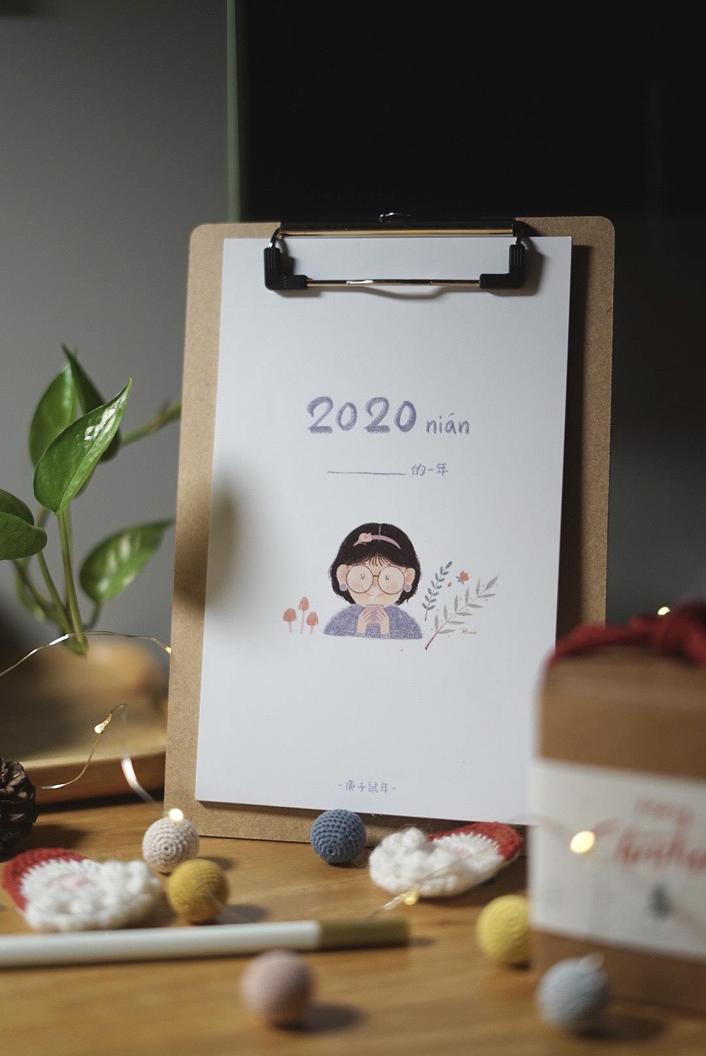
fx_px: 1468
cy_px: 528
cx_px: 353
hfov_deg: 27.0
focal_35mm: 50
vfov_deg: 39.6
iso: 400
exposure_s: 1/60
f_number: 1.8
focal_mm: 50
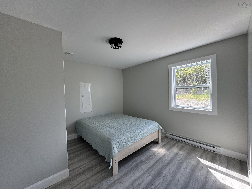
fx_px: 102
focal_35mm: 14
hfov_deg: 102.1
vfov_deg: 85.7
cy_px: 94
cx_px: 126
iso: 50
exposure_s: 1/99
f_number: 2.2
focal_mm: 2.22
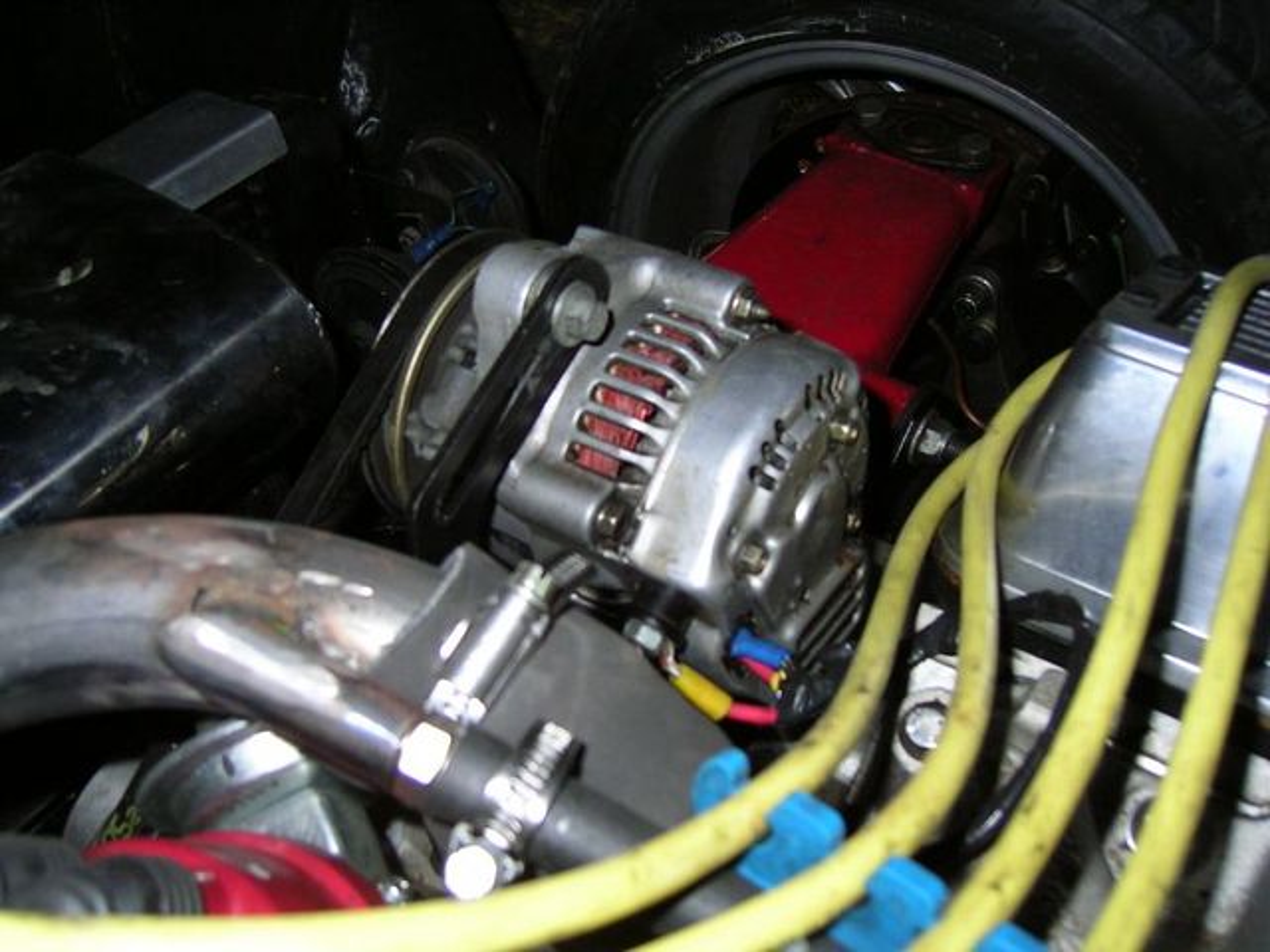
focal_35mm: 36
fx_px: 1321
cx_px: 635
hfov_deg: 51.4
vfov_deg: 39.7
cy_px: 476
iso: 100
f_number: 2.8
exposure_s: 1/30
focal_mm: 5.6
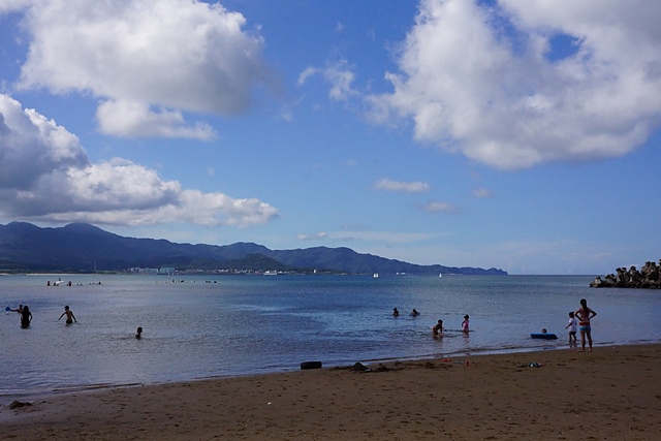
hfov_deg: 46.4
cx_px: 330
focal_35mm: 42
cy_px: 220
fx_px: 771
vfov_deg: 31.9
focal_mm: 28
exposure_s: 1/3200
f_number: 14
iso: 1600
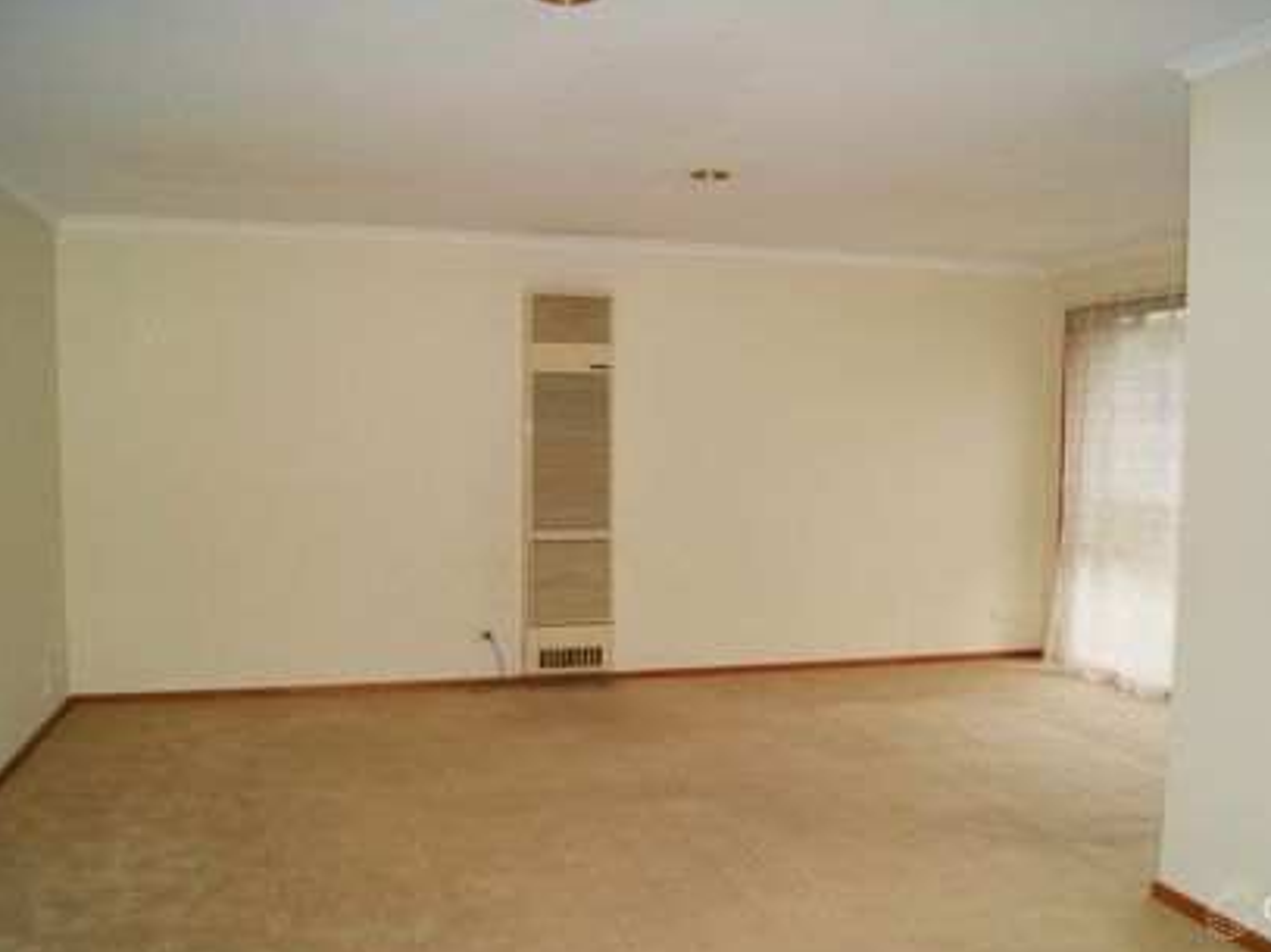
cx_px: 725
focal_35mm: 30
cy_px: 482
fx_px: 1101
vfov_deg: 46.8
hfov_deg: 59.7
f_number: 5.6
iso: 400
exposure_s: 1/60
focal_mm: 18
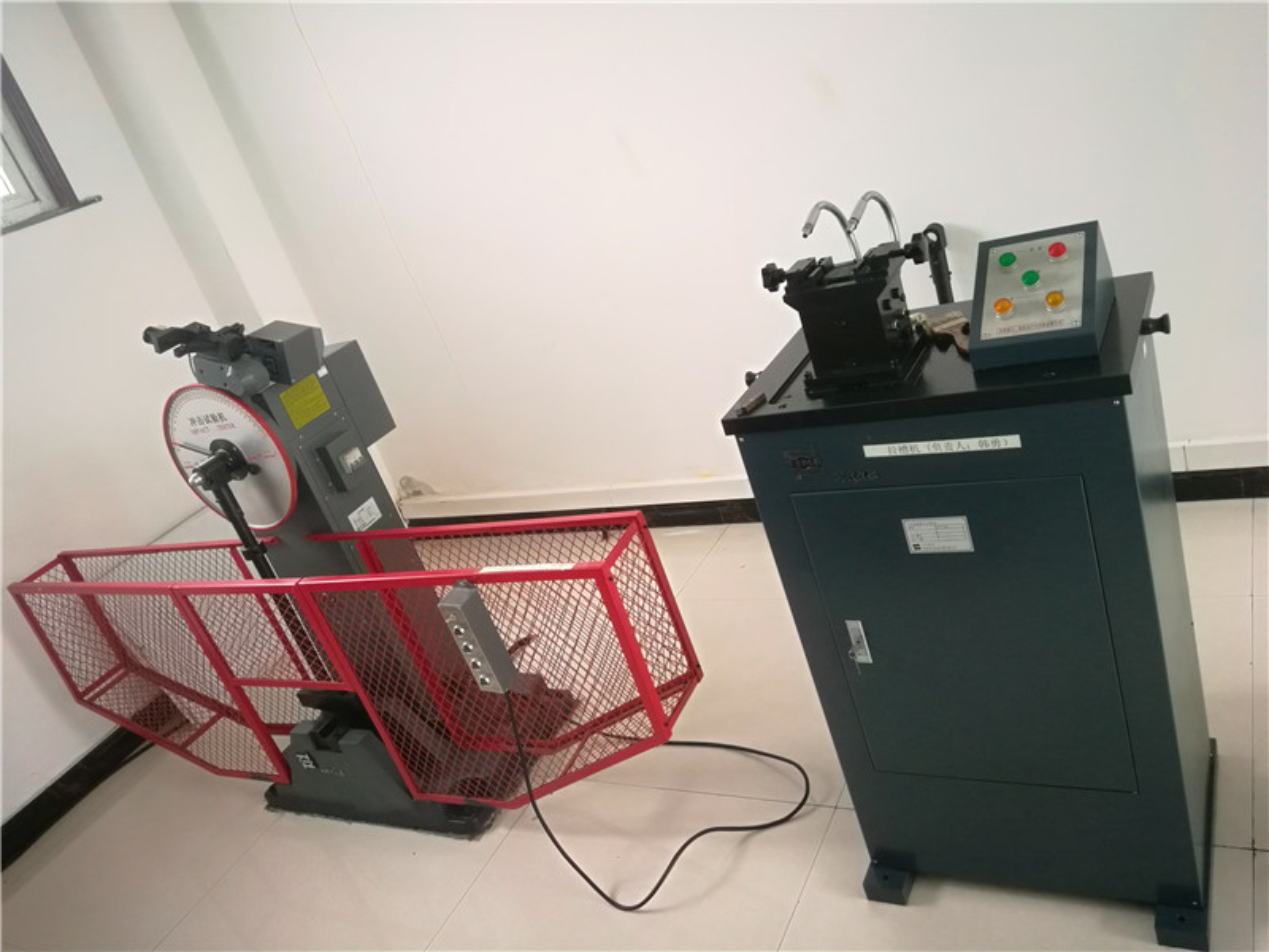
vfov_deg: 53.1
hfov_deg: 67.3
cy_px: 476
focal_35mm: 26
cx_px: 634
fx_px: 953
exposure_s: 1/30
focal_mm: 4.04
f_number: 2
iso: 160
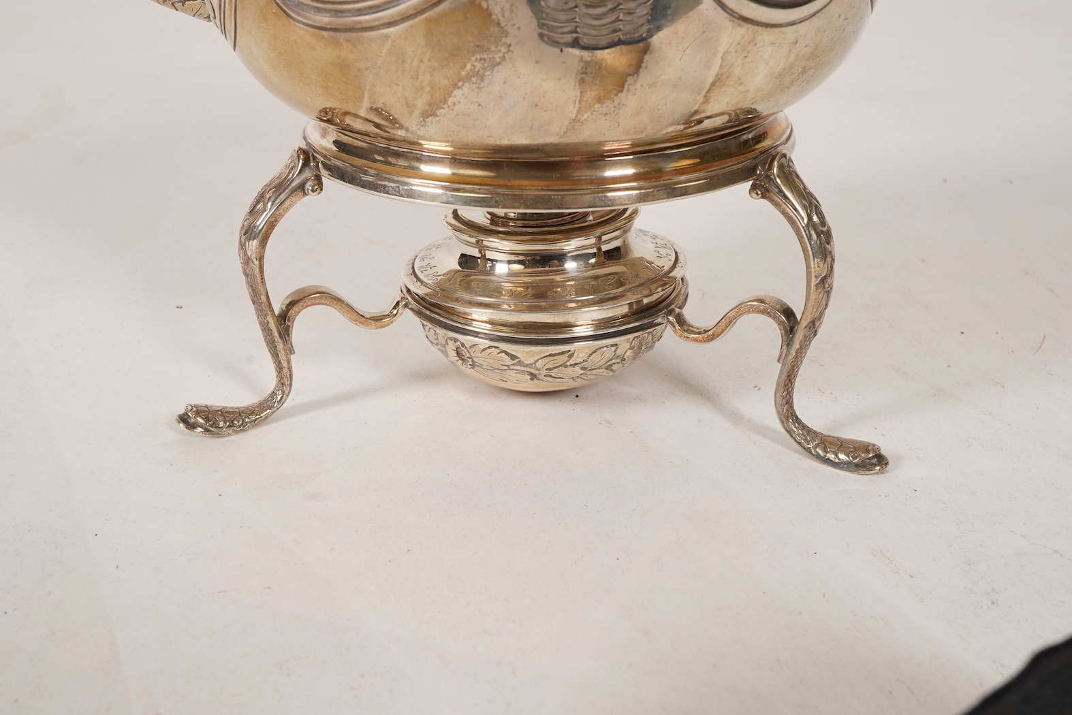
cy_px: 358
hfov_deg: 43.6
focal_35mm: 45
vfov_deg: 29.9
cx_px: 536
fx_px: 1340
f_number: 22
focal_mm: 30
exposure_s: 1/125
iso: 400
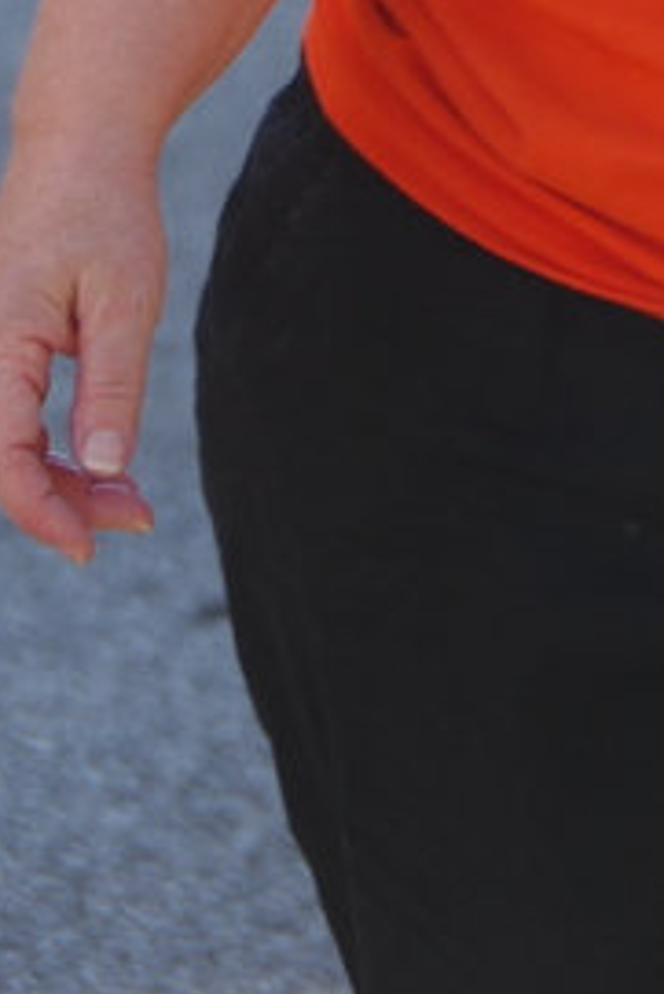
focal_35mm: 764
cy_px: -620
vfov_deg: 2.7
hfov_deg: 1.8
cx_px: 908
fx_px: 21109
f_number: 5.6
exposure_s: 1/200
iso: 200
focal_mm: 135
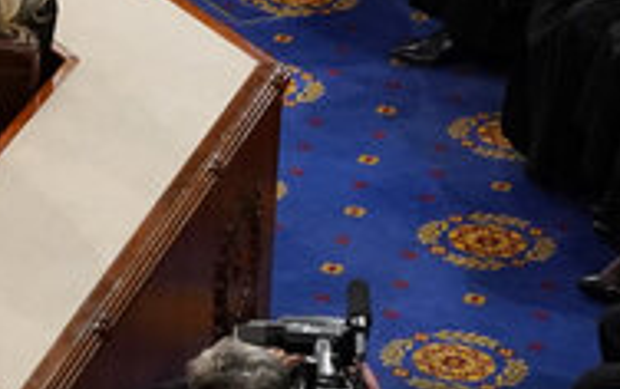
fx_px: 3942
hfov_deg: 8.9
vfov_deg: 5.5
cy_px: -450
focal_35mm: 233
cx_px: -171
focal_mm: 42
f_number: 4
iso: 4000
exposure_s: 1/400
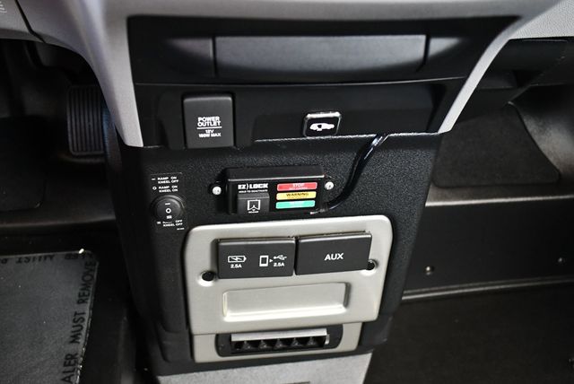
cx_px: 287
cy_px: 192
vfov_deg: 36.9
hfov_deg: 53.1
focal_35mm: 36
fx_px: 575
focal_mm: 18
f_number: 3.5
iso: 2500
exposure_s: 1/125
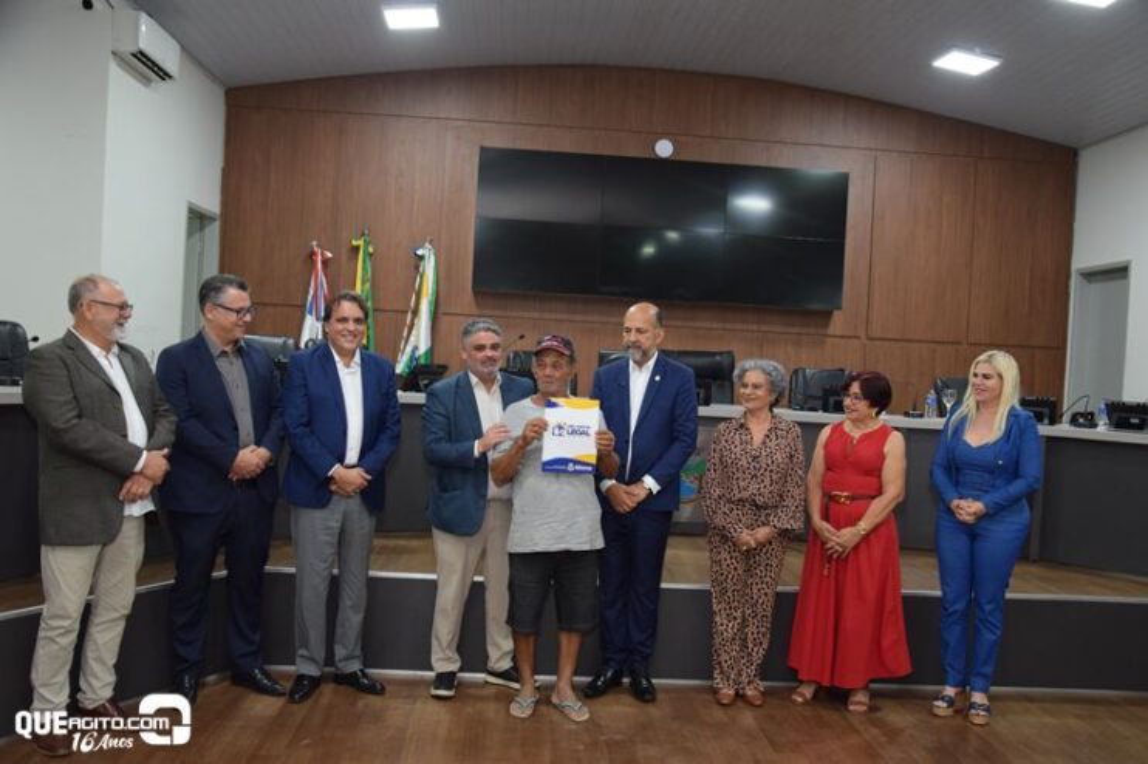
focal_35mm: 32
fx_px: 1004
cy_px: 382
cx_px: 574
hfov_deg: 59.5
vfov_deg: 41.7
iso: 1100
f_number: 3.8
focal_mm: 21
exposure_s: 1/60
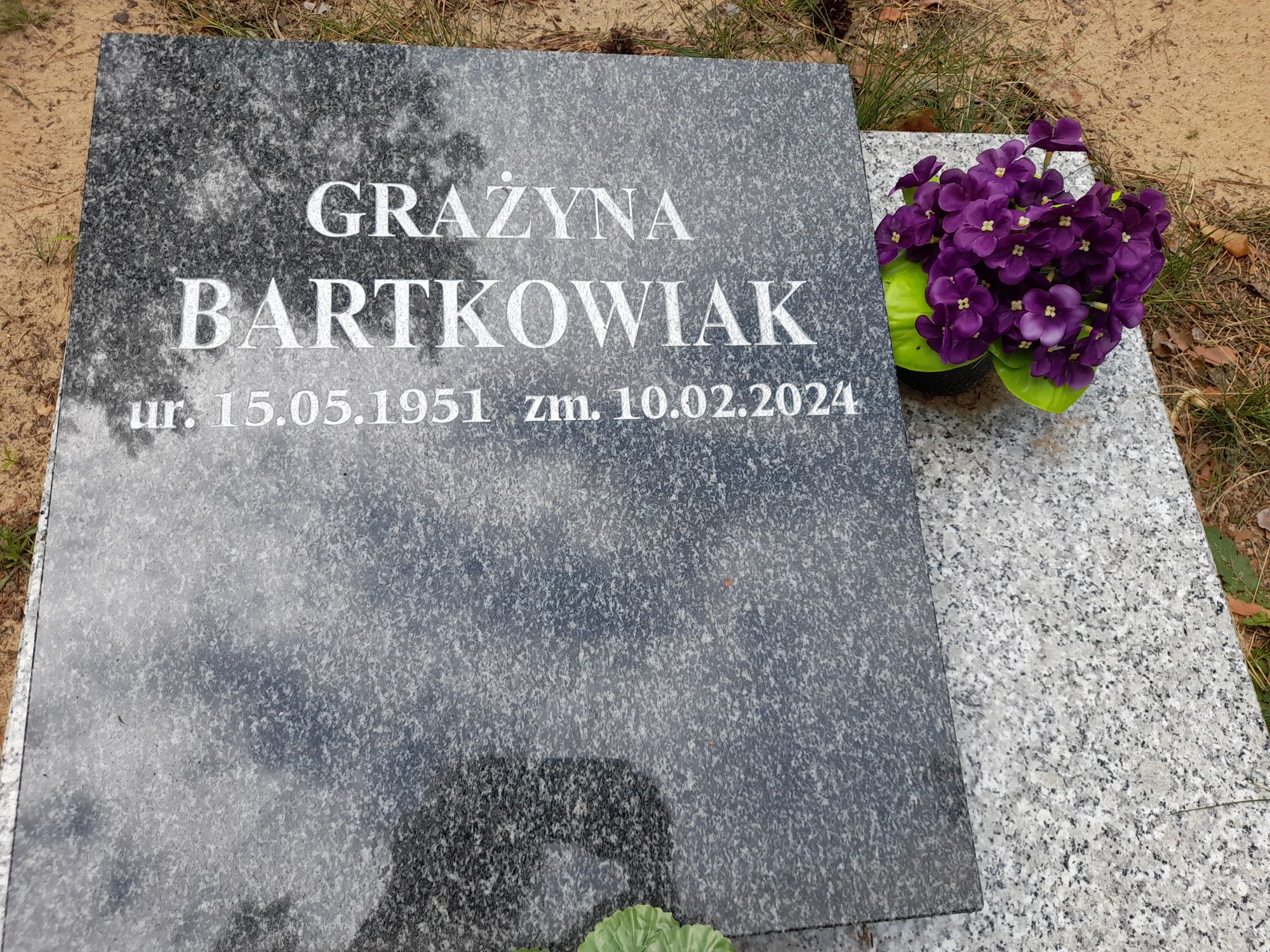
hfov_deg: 69.4
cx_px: 635
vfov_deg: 54.9
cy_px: 476
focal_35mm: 25
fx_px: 917
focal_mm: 4.6
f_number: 2
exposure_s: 1/235
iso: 20
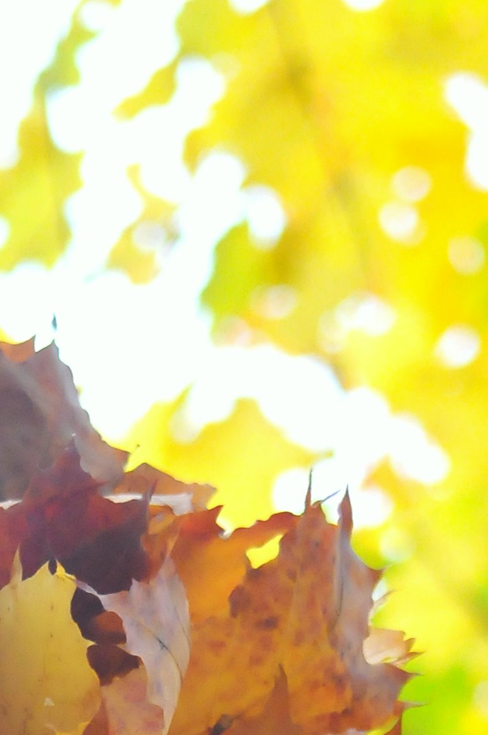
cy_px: 1374
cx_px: -83
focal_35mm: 247
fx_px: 5036
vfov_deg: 8.0
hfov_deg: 5.5
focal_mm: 44
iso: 1600
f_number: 2.8
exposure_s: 1/1250
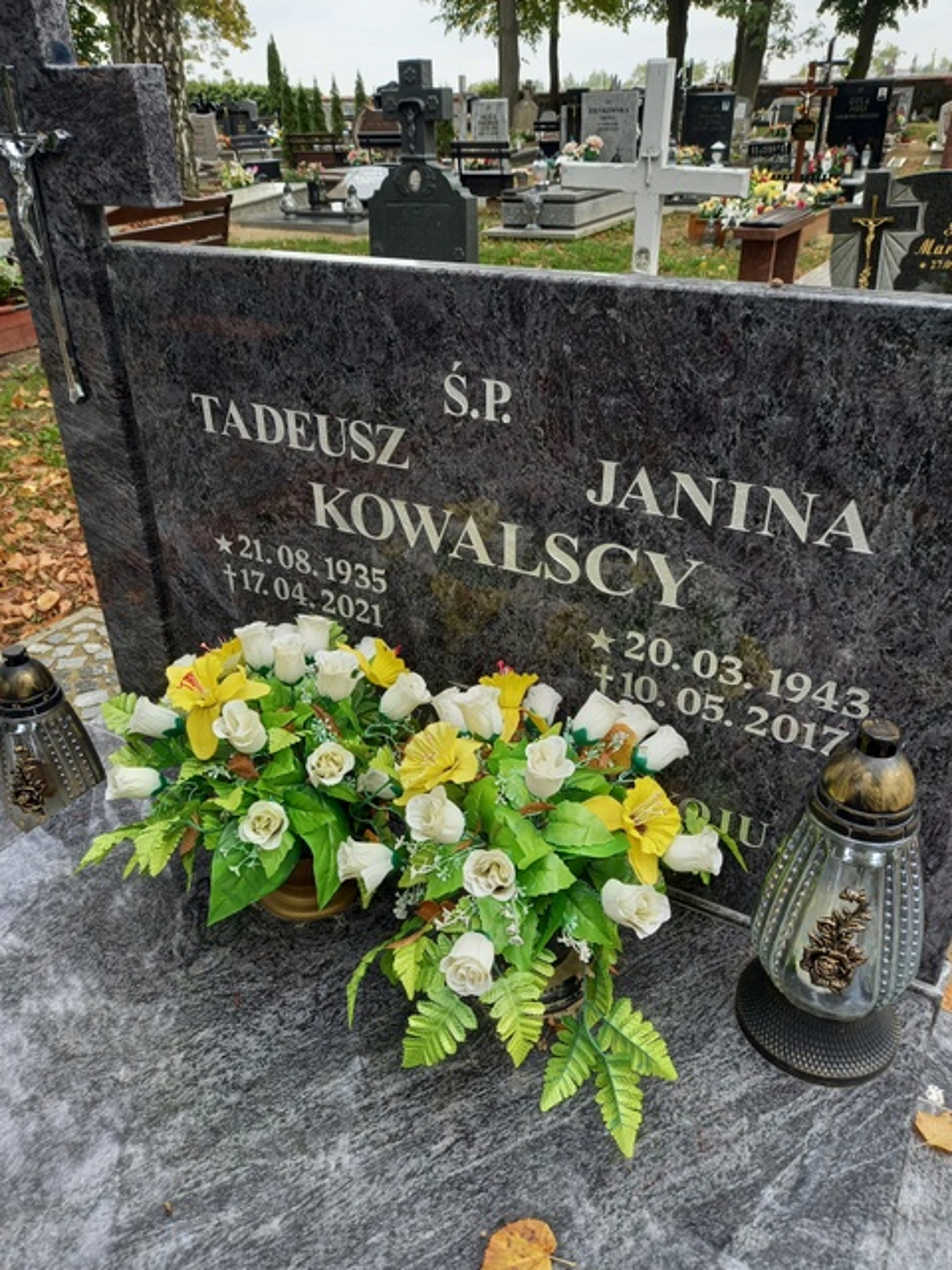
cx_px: 476
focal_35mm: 25
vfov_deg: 69.4
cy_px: 635
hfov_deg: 54.9
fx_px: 917
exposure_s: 1/100
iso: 50
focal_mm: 4.6
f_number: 2
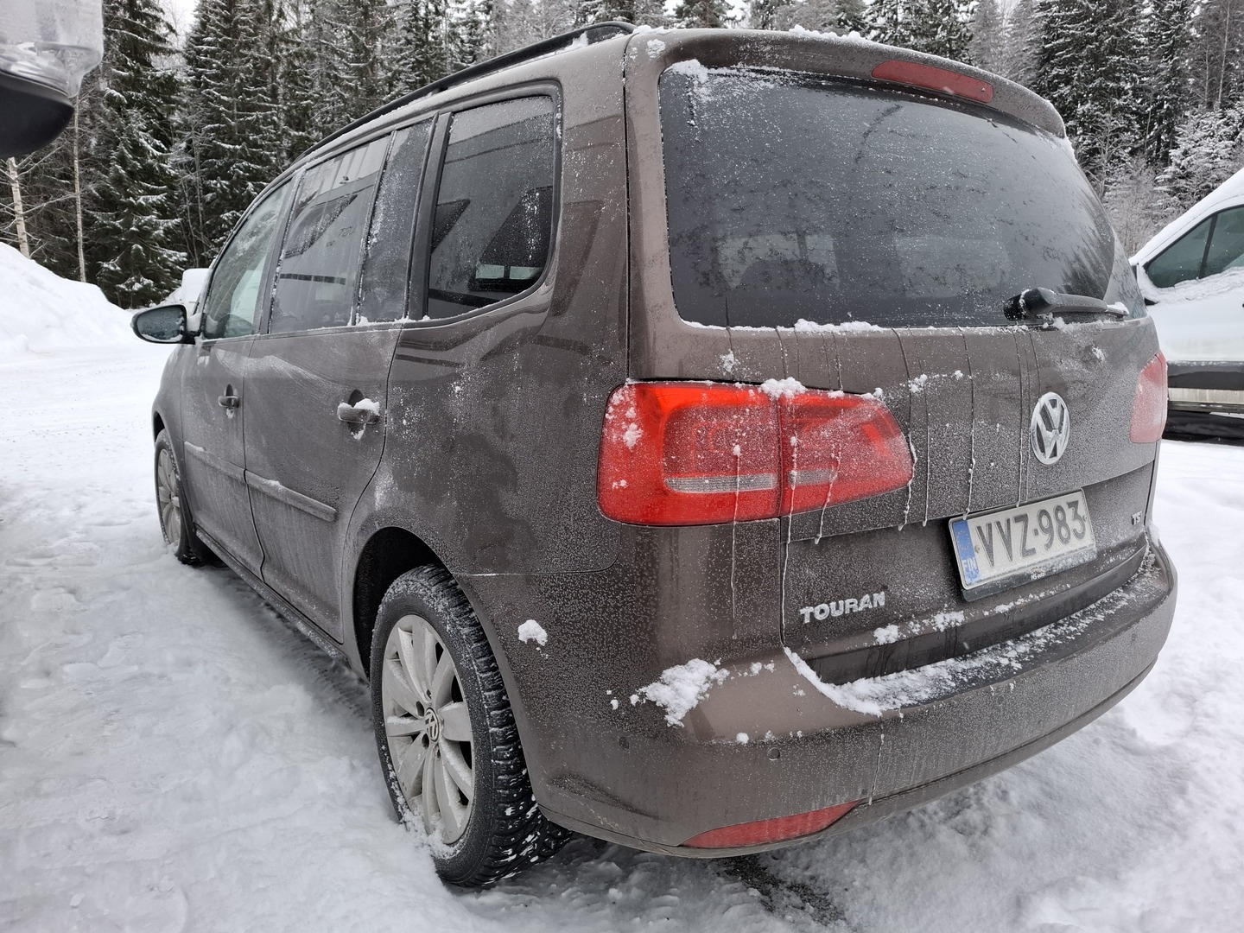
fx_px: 827
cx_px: 622
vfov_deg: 58.9
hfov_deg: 73.9
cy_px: 466
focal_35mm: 23
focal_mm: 5.54
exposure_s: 1/100
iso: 50
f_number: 1.8
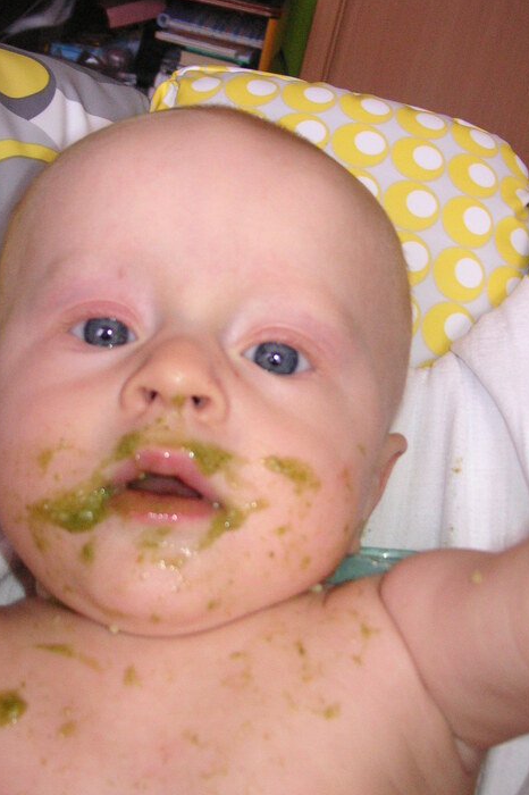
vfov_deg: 44.5
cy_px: 377
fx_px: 971
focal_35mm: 44
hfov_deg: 30.5
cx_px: 240
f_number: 2.8
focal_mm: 6.1
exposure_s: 1/45
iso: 160
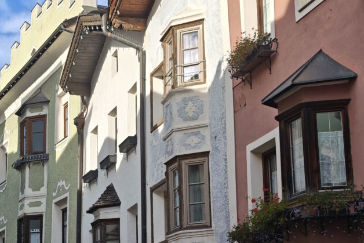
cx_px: 68
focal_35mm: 78
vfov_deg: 17.3
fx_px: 789
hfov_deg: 25.5
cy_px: 210
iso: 50
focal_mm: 8.72
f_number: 2
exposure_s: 1/1412
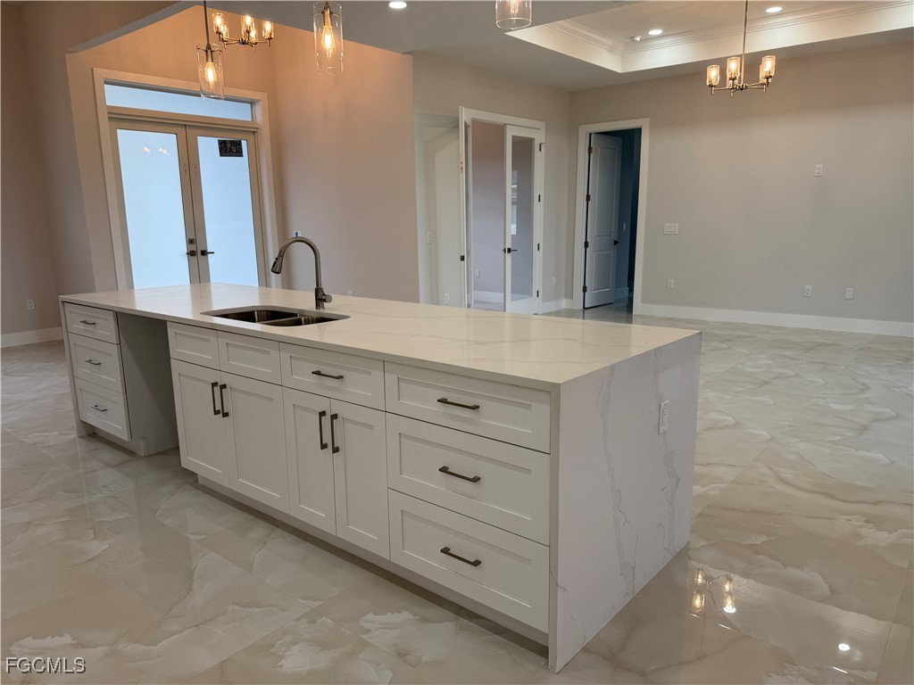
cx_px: 457
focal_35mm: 24
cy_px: 342
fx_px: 634
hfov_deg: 71.6
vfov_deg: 56.8
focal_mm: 6.76
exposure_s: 1/153
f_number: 1.78
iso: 64
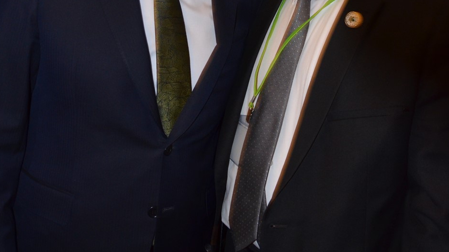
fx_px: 595
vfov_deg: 22.5
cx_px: 205
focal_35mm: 50
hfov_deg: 41.3
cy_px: -29
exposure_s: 1/60
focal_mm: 18
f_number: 3.5
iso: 800
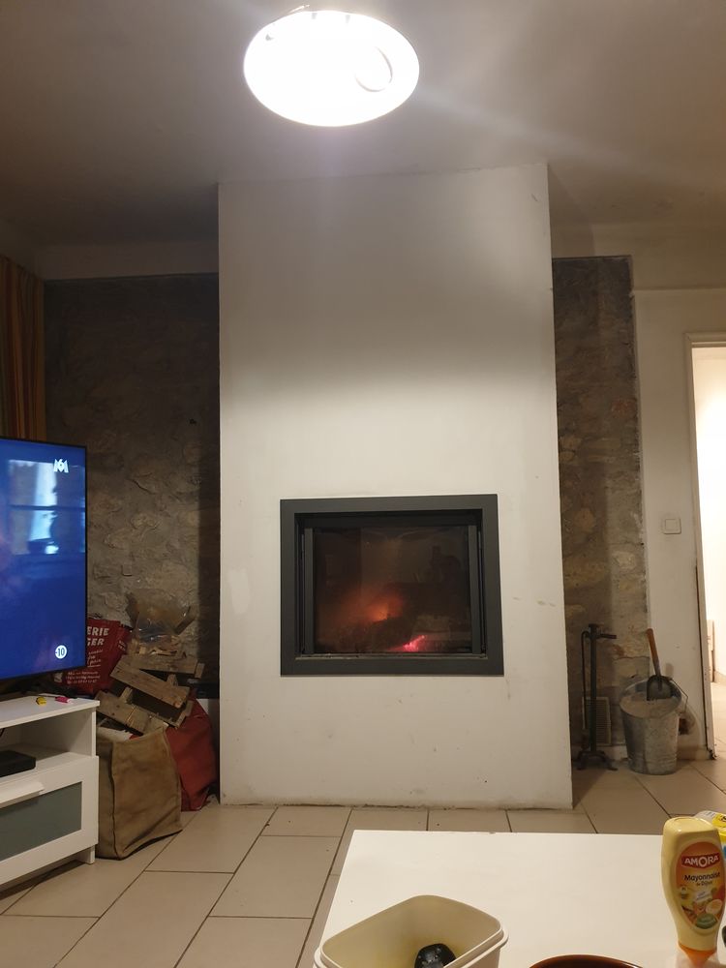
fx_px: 727
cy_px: 484
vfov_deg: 67.3
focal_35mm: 26
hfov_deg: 53.1
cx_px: 363
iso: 250
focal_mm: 4.3
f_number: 1.5
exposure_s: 1/20
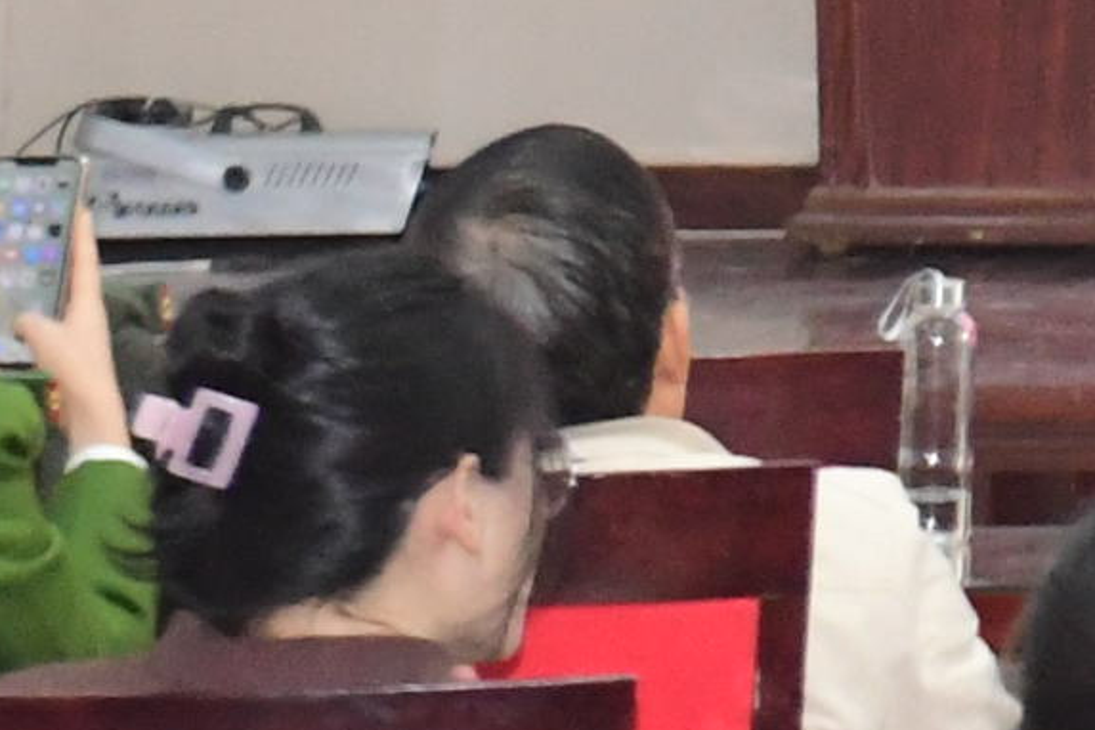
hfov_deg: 5.2
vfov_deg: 3.6
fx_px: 11314
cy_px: -1183
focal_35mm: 372
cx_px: 3239
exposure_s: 1/200
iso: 2500
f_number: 4.5
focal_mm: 34
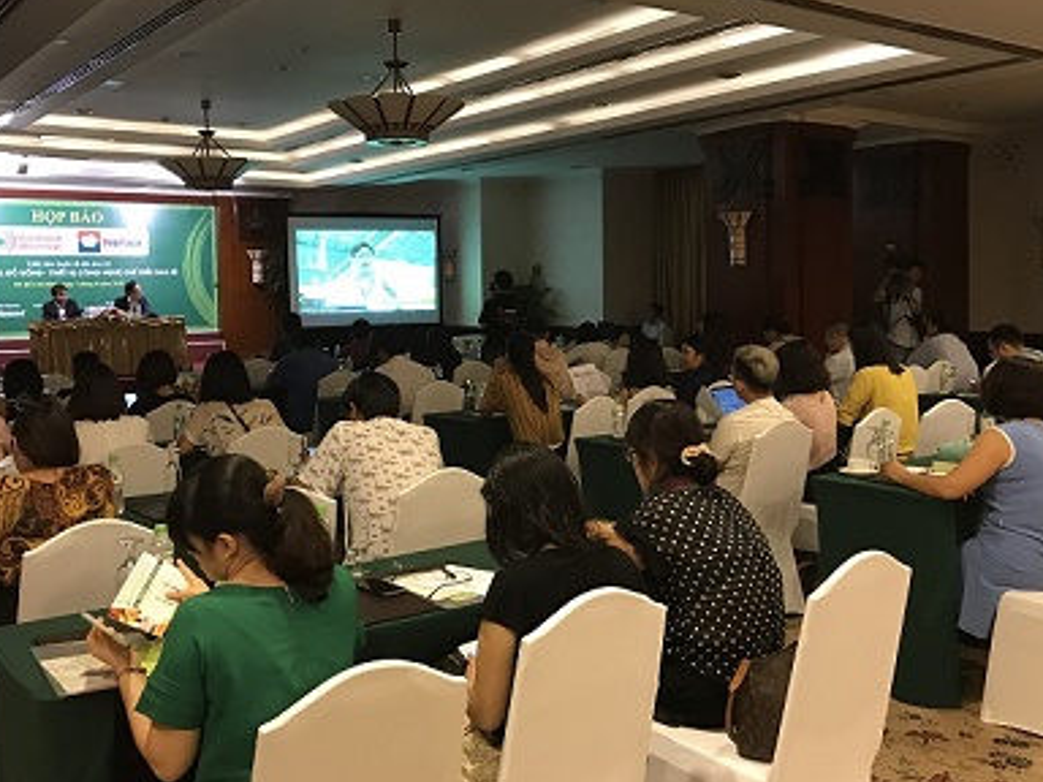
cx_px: 505
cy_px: 341
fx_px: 1055
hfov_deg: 52.6
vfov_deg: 40.6
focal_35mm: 35
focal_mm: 3.99
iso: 100
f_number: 1.8
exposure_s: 1/10
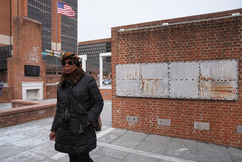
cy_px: 81
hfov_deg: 73.7
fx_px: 161
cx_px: 121
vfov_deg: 53.1
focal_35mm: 24
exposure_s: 1/2000
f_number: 2.8
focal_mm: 24
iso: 250
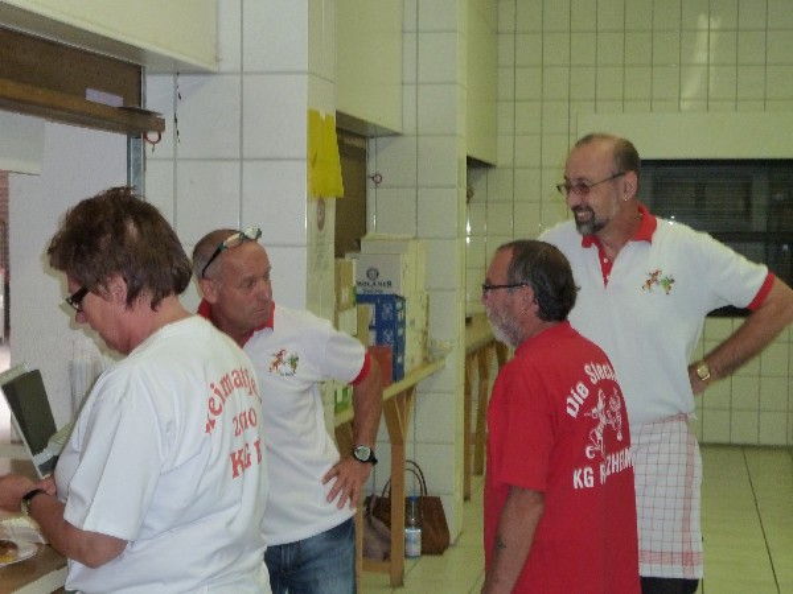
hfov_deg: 32.7
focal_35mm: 59
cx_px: 396
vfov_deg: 24.8
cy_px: 297
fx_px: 1352
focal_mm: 9.7
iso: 400
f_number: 3.9
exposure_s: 1/60
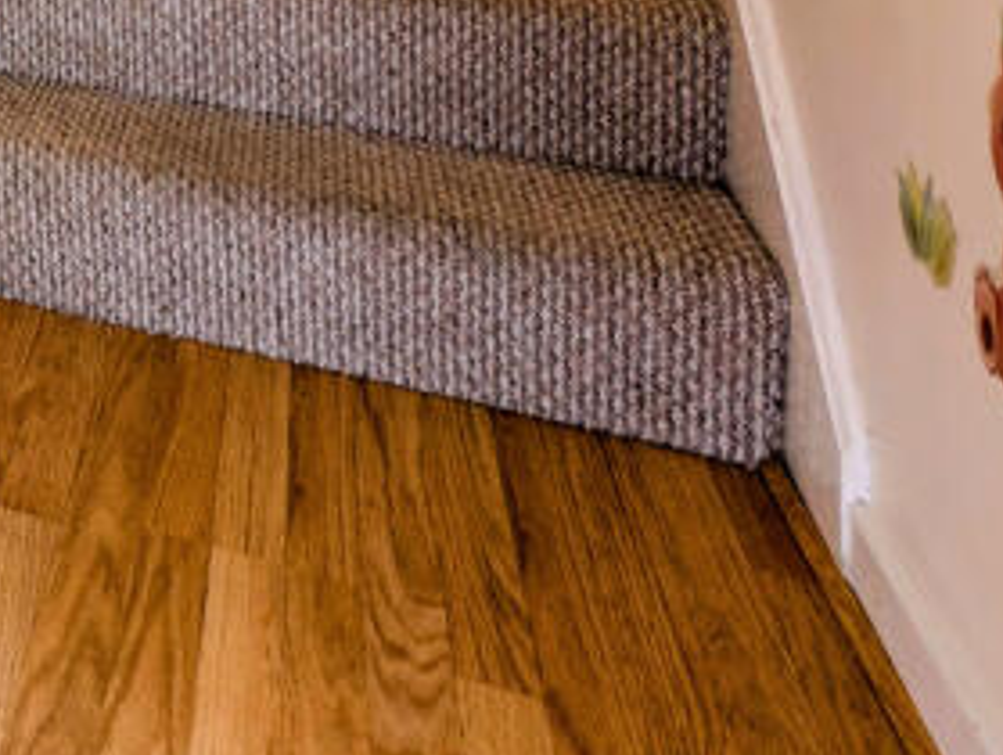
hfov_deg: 32.2
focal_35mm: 44
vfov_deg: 24.6
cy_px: -408
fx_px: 1277
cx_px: -309
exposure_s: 1/37.2
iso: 92
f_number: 1.95
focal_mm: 2.23
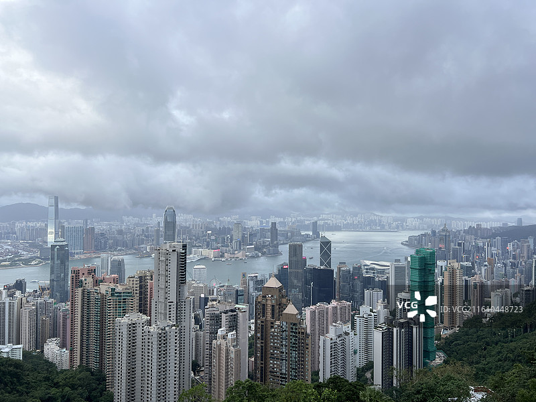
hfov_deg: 67.3
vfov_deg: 53.1
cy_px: 201
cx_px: 268
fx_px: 403
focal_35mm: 26
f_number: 1.5
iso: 50
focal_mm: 5.7
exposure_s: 1/909
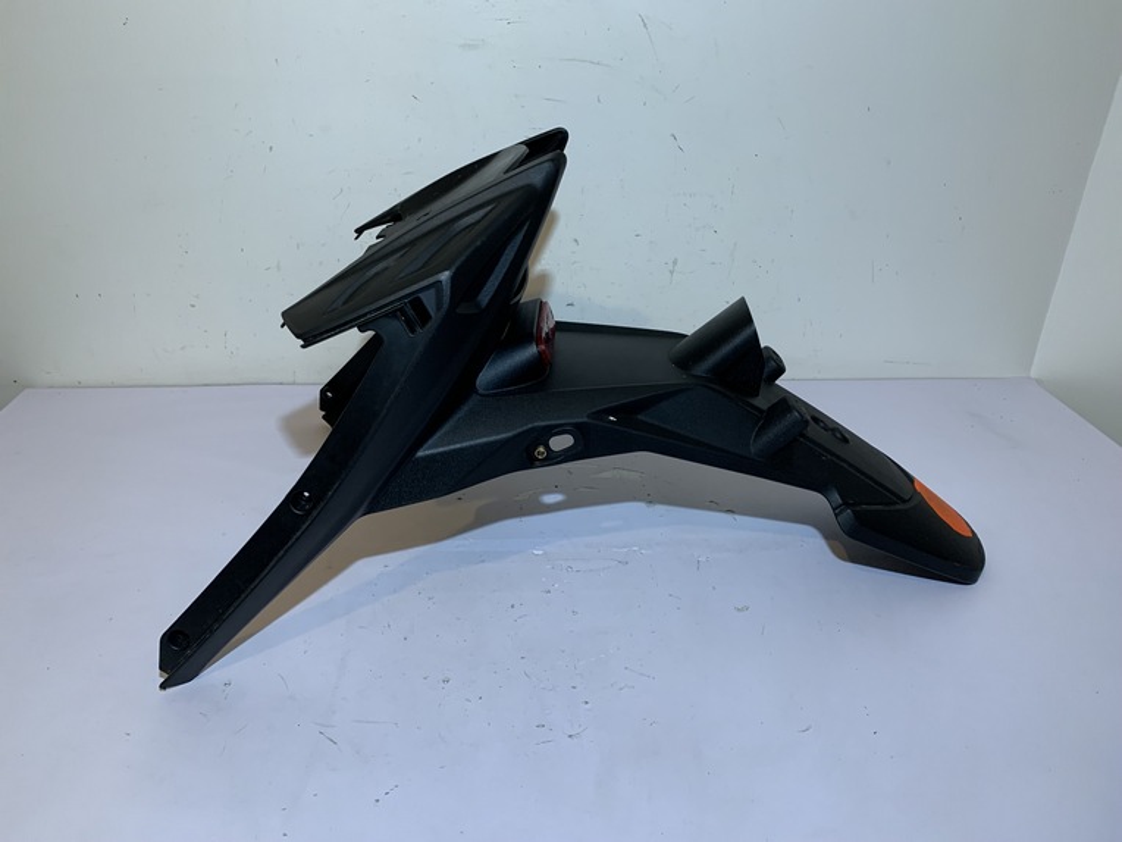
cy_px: 421
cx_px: 561
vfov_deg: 53.1
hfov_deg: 67.3
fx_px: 843
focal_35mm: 26
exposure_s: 1/106
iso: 100
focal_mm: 4.25
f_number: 1.8
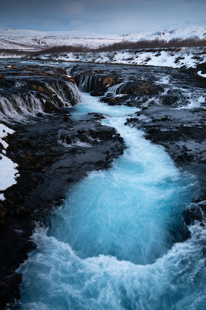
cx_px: 103
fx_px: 296
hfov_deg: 38.3
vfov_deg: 55.1
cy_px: 155
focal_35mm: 34
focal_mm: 34.5
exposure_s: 1/25
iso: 640
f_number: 4
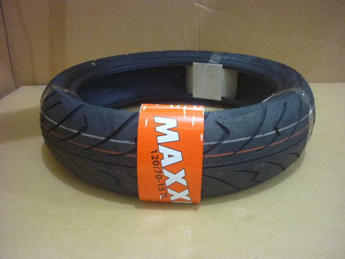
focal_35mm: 33
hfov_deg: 55.4
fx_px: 329
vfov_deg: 42.9
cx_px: 172
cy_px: 130
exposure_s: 1/8
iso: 400
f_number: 2.8
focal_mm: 5.5
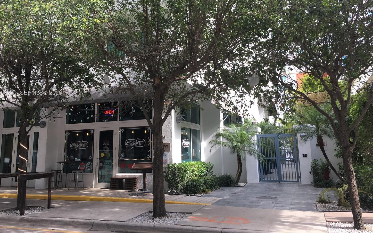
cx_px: 181
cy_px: 93
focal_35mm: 32
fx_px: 325
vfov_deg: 39.3
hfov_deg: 59.6
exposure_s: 1/214
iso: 25
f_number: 2.2
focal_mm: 4.15
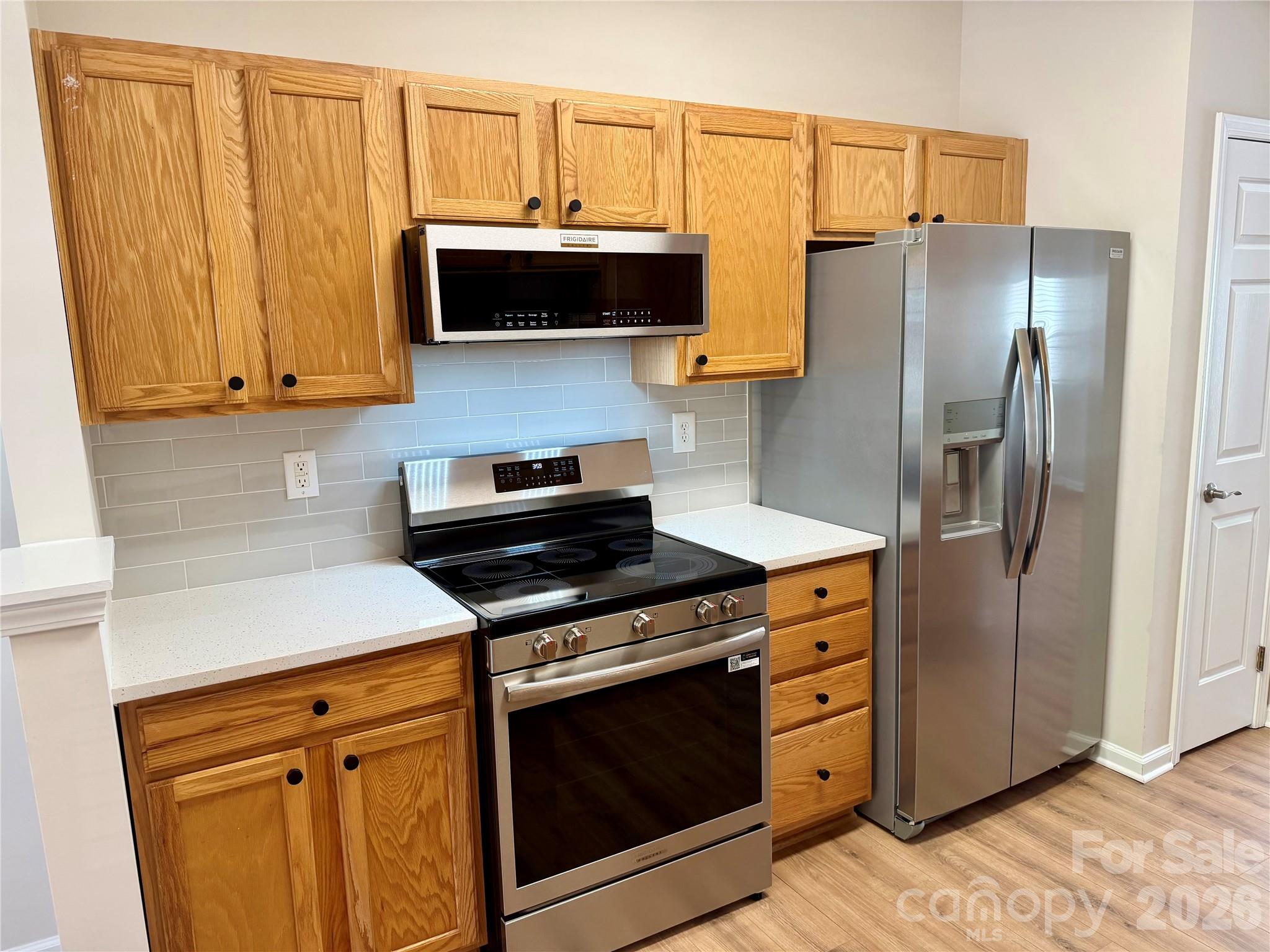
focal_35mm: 24
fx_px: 881
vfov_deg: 56.8
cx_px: 635
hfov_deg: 71.6
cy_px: 476
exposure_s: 1/120
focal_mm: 6.76
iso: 160
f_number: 1.78
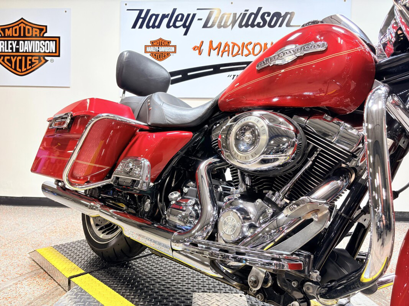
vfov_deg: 53.1
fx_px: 307
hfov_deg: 67.3
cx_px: 204
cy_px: 153
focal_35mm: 26
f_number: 1.6
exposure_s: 1/120
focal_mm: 5.96
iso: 100
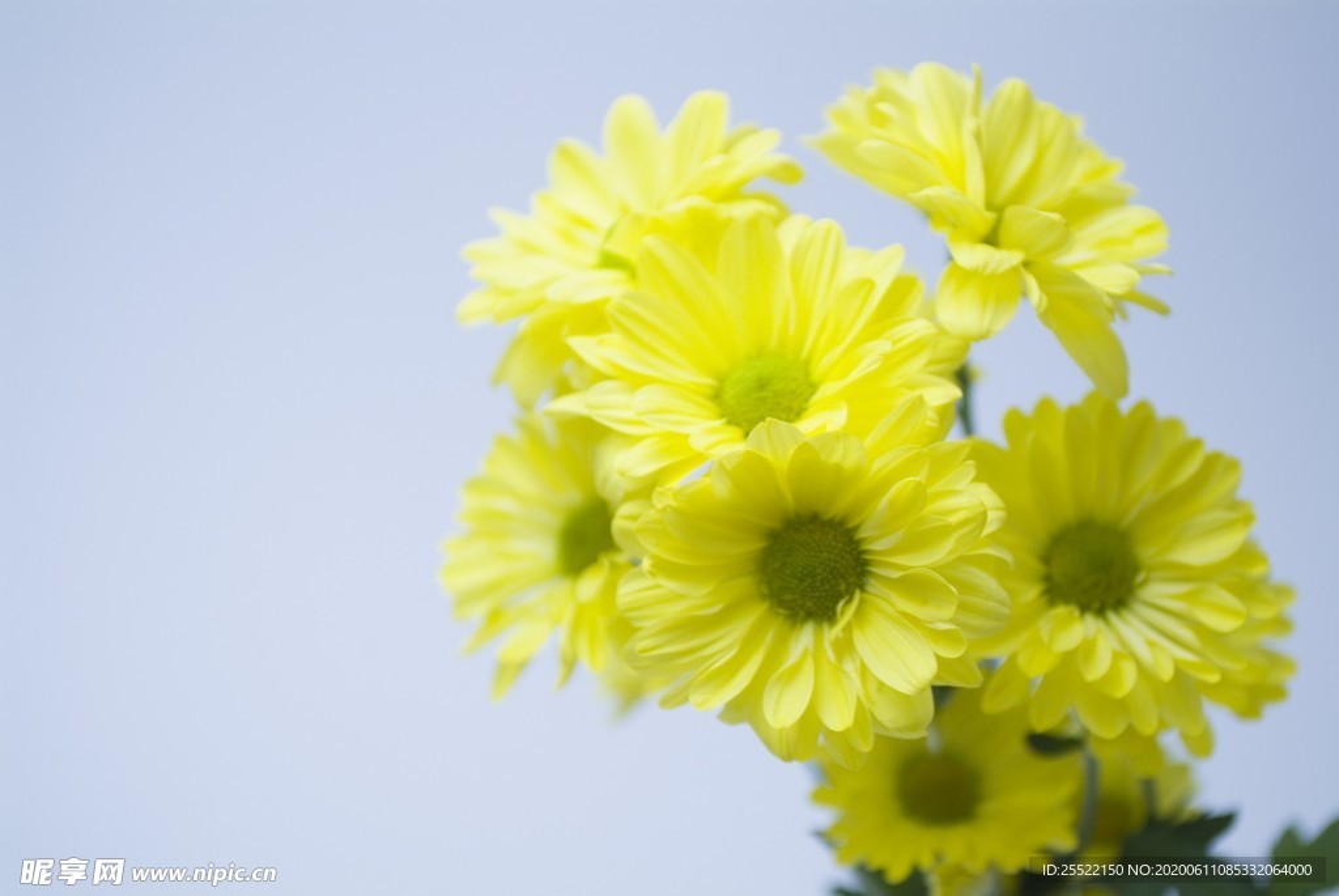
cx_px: 670
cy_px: 448
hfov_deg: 27.0
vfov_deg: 18.2
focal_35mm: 75
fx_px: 2792
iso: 200
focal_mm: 50
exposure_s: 1/30
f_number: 3.3
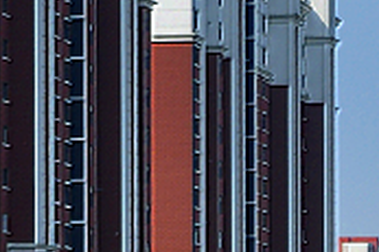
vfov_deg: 3.9
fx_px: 3650
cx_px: 635
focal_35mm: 347
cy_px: 370
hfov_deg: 5.9
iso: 200
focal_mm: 40
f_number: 9.5
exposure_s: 1/250
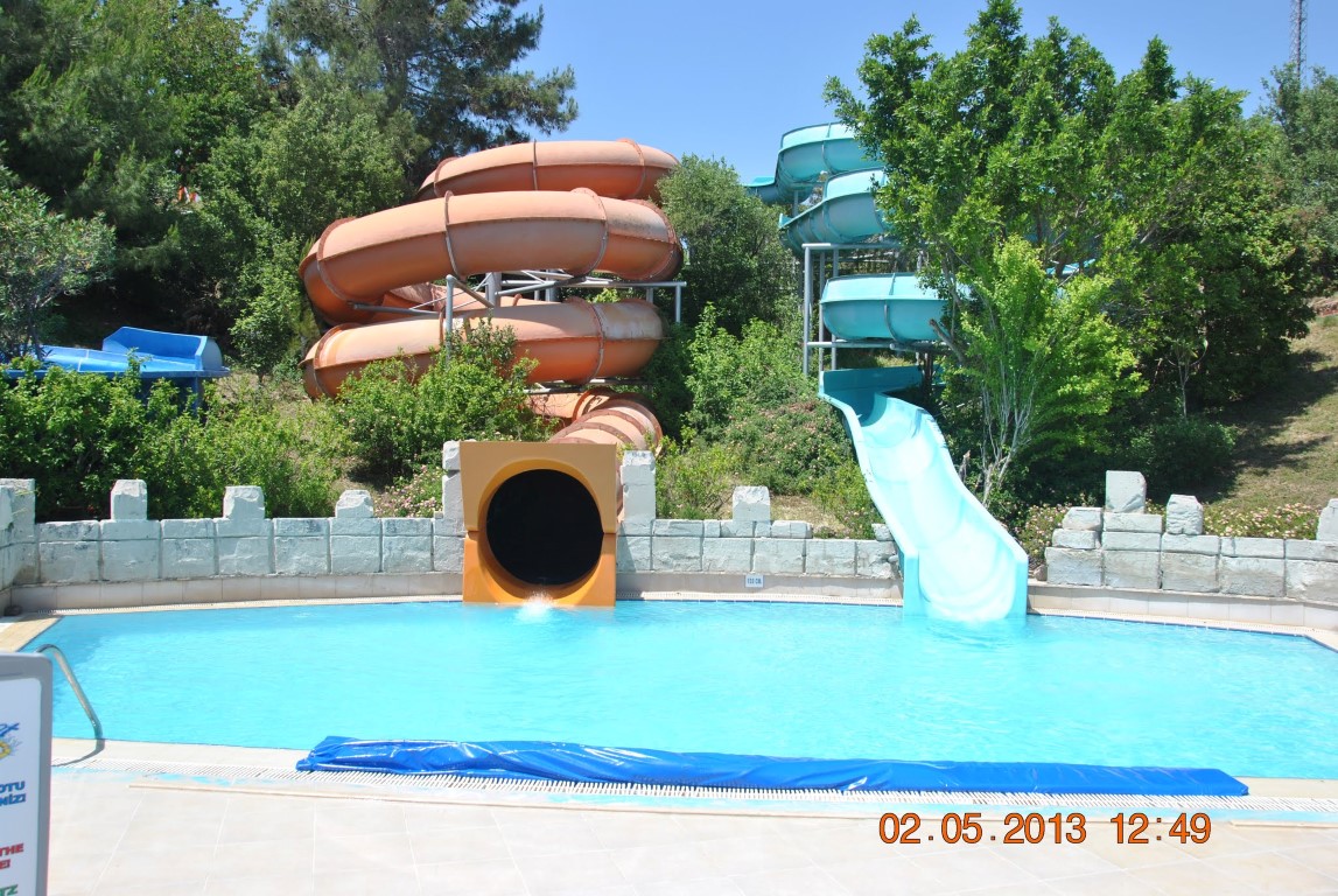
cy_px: 448
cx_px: 669
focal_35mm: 30
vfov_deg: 43.7
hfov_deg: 61.9
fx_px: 1116
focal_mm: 20
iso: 100
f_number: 8
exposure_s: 1/250
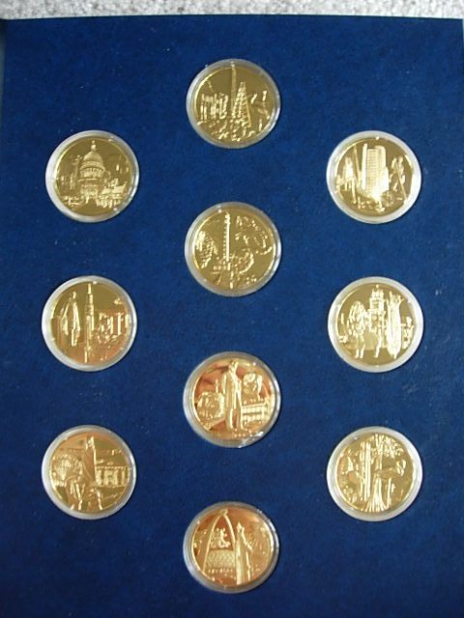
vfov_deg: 49.0
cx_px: 232
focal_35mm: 38
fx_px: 679
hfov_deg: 37.7
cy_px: 309
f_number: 2.8
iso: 64
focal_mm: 7.8
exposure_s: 1/10.6
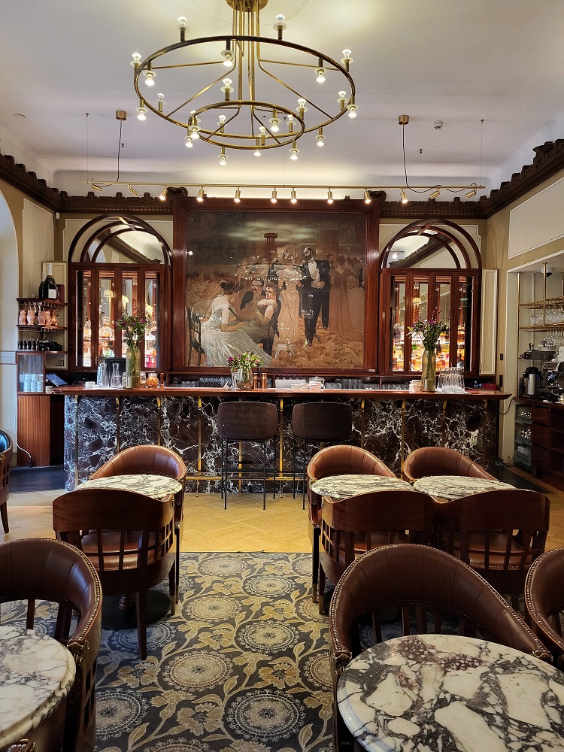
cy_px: 376
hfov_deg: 53.1
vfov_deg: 67.3
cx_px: 282
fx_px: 565
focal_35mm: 26
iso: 500
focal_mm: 5.4
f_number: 1.8
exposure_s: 1/50
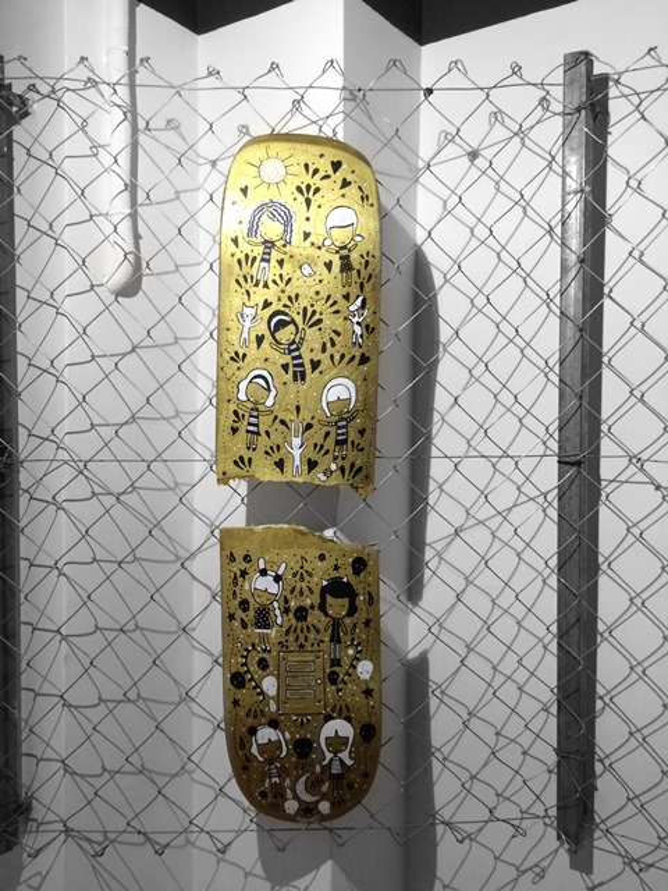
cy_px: 446
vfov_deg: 61.7
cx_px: 334
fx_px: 746
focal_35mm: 29
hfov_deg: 48.2
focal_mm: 4.15
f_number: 2.2
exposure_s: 1/33
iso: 80
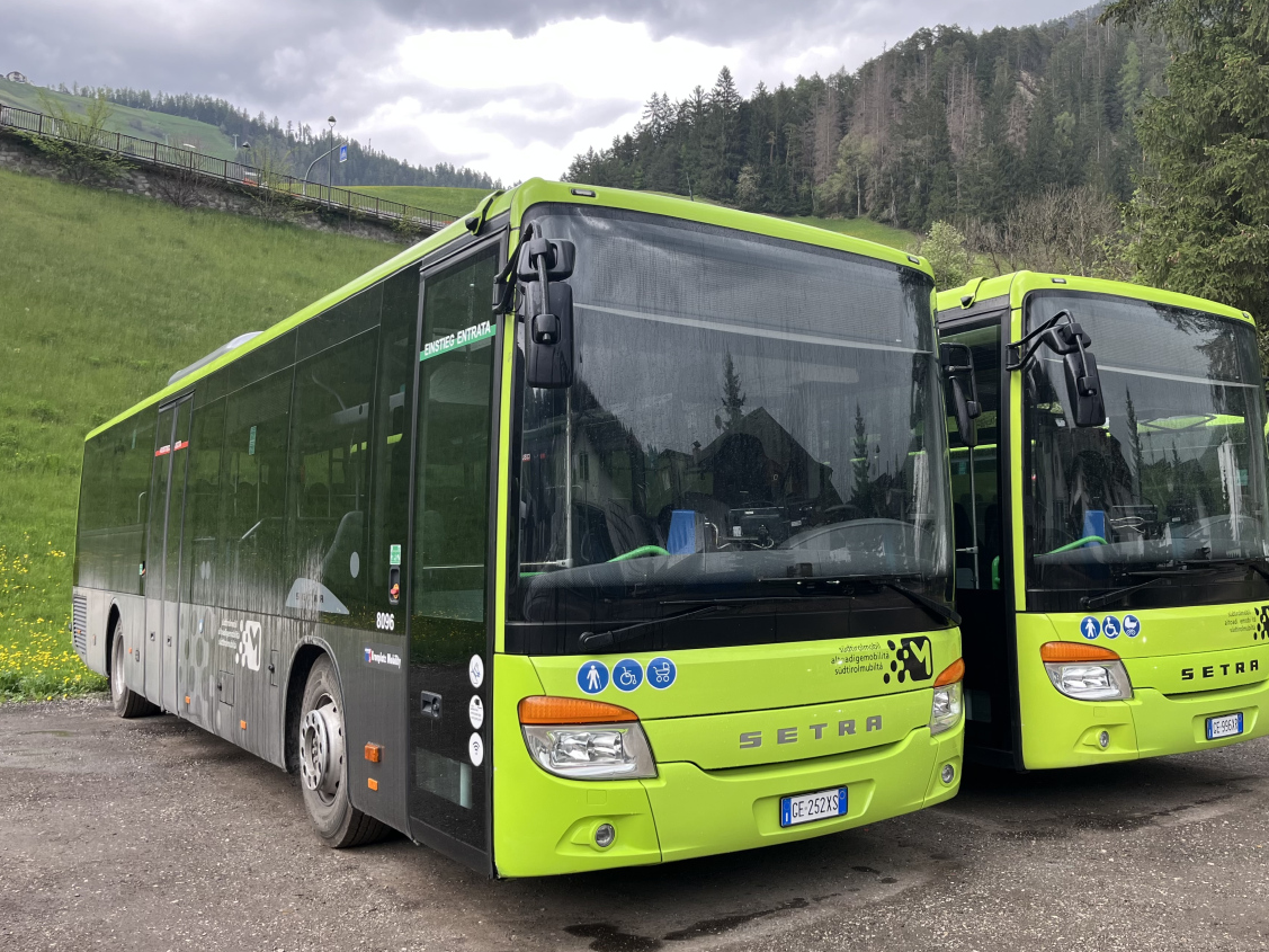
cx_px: 699
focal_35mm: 30
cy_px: 461
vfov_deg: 46.8
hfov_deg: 59.8
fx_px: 1100
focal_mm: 5.1
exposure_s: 1/122
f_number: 1.6
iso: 64
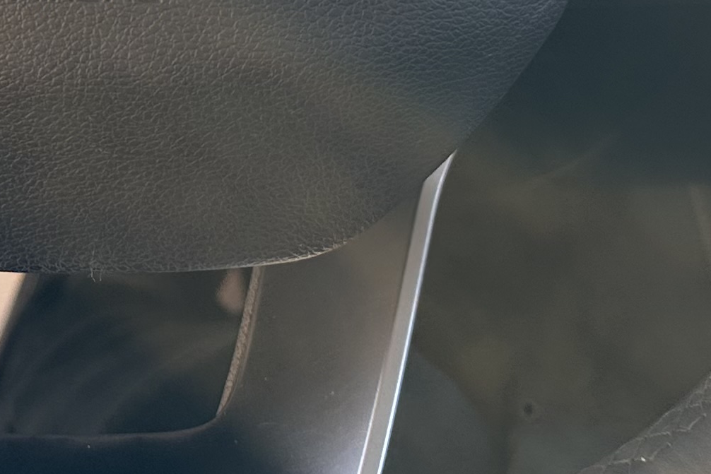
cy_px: -292
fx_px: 1975
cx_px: 12
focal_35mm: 100
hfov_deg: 19.8
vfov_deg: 12.8
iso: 80
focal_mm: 6.86
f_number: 1.78
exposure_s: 1/330
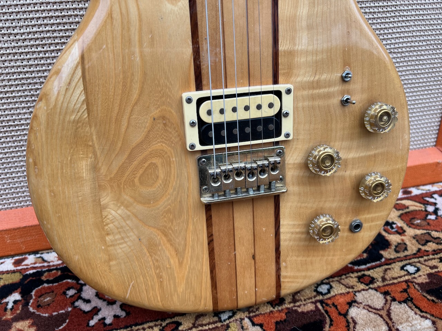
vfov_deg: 53.1
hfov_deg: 67.3
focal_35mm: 26
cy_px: 166
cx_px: 221
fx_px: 332
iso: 40
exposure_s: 1/121
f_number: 1.5
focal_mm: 5.7
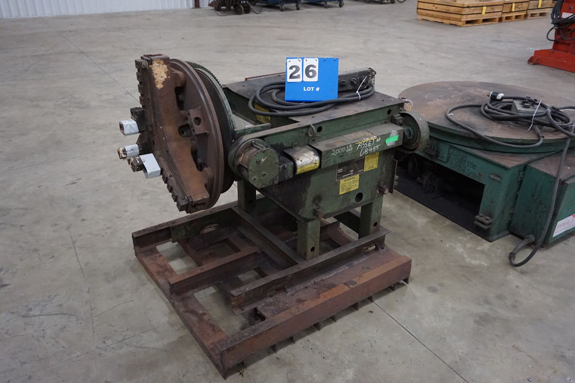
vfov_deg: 43.6
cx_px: 288
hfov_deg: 61.9
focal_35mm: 30
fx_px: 479
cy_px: 192
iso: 2500
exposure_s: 1/160
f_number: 4
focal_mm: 20
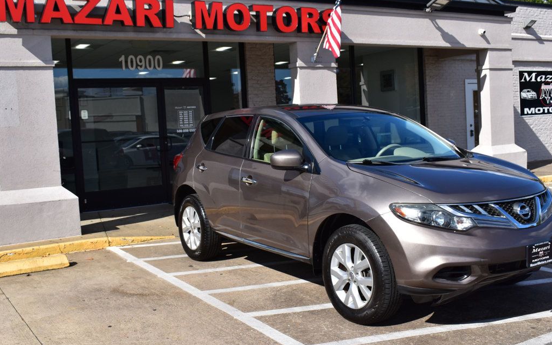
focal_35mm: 42
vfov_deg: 30.9
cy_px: 169
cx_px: 276
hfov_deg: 47.7
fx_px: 624
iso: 320
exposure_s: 1/500
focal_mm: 27
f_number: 11
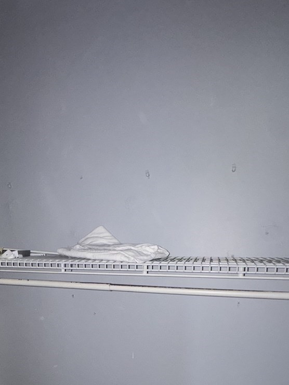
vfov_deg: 57.9
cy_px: 298
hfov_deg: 47.9
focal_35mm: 29
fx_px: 323
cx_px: 116
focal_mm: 2.22
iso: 160
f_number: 2.2
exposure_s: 1/40
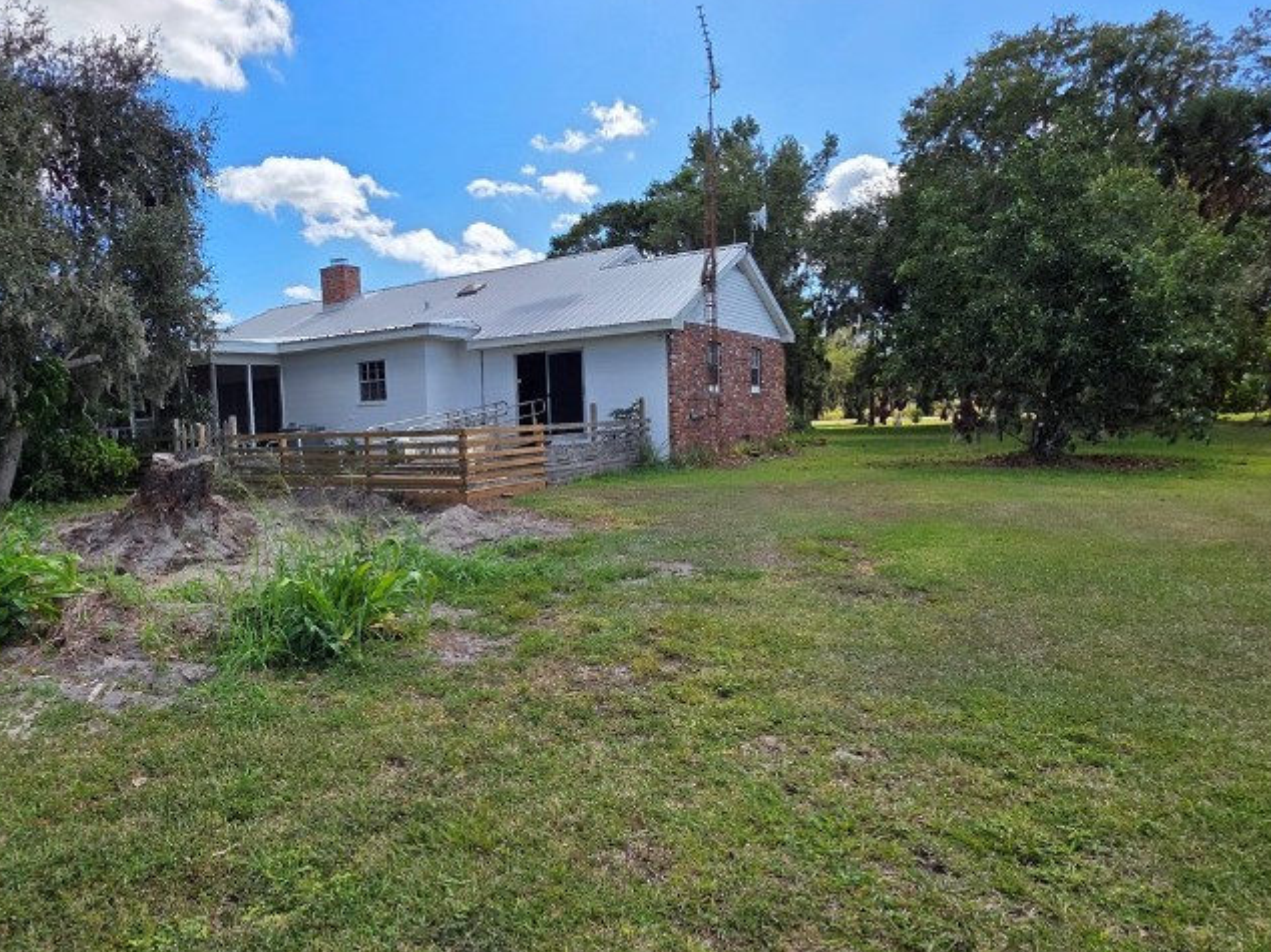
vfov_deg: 63.4
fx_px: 771
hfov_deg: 76.8
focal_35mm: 21
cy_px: 485
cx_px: 435
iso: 40
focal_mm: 2.2
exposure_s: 1/2105
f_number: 1.9
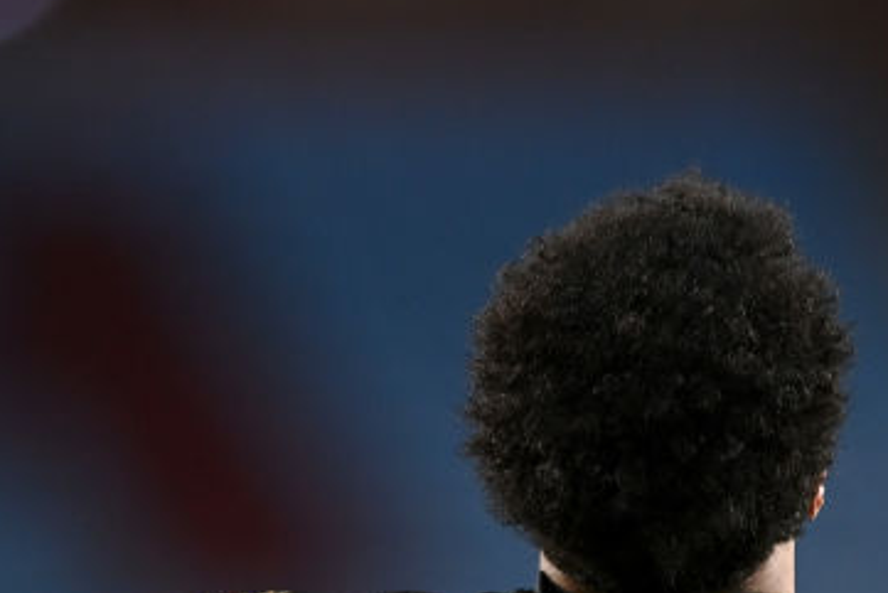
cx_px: 780
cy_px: 663
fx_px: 28006
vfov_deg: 1.2
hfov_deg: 1.8
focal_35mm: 1135
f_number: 2.8
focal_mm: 400
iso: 2000
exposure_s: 1/1600
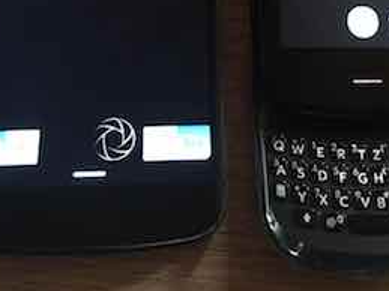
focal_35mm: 56
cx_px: 231
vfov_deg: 25.0
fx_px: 629
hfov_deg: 34.3
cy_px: 11
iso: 400
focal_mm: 4.15
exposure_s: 1/17
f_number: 2.2
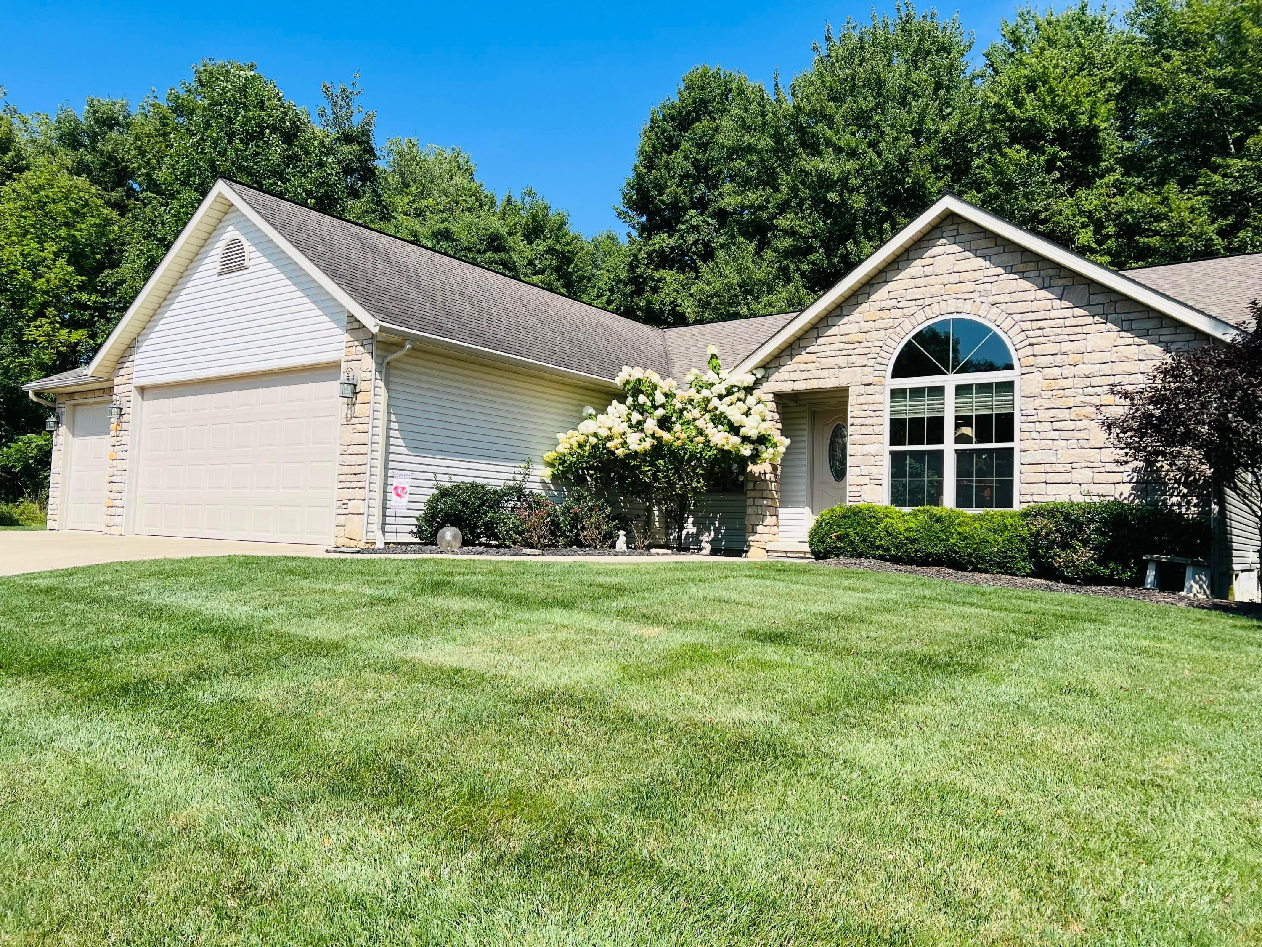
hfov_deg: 67.3
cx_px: 631
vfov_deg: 53.1
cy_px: 474
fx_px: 948
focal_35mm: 26
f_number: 1.5
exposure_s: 1/3356
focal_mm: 5.7
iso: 50
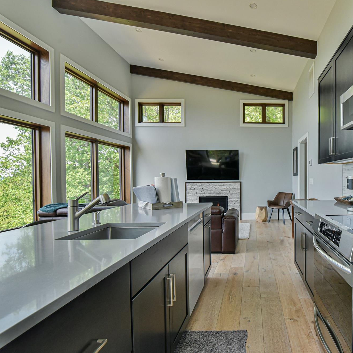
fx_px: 242
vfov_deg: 72.1
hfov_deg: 67.0
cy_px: 179
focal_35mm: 21
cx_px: 270
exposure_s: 1/320
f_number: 9
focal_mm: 16
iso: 1600
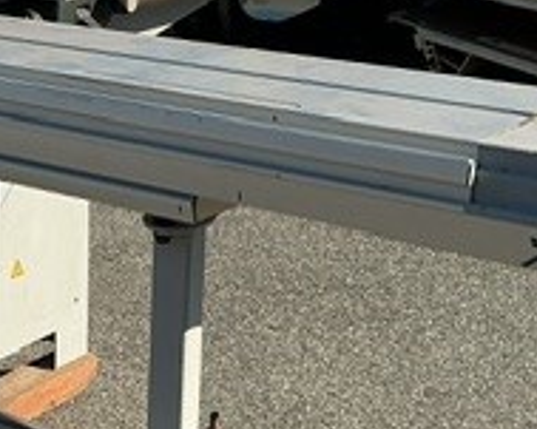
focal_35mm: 96
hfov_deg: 19.0
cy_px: 119
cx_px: -94
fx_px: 1525
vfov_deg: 16.0
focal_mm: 3
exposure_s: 1/1626
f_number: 1.8
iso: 25
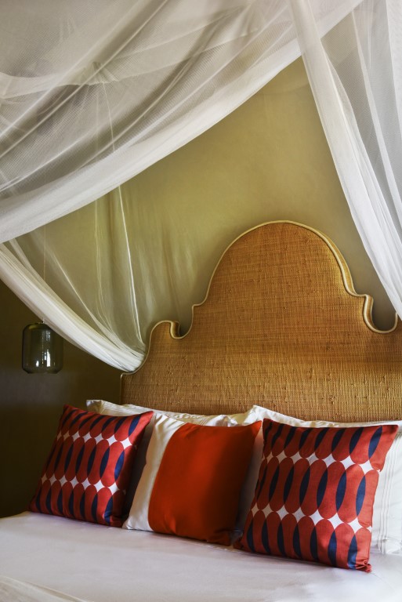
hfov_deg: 33.4
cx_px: 201
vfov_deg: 48.4
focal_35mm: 40
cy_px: 301
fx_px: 669
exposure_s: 1/8
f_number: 9
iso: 800
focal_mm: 40
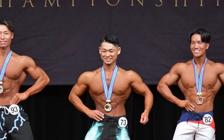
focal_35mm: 423
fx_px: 2582
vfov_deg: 3.1
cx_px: 101
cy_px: 117
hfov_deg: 5.0
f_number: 5.6
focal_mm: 160
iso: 4000
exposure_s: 1/400
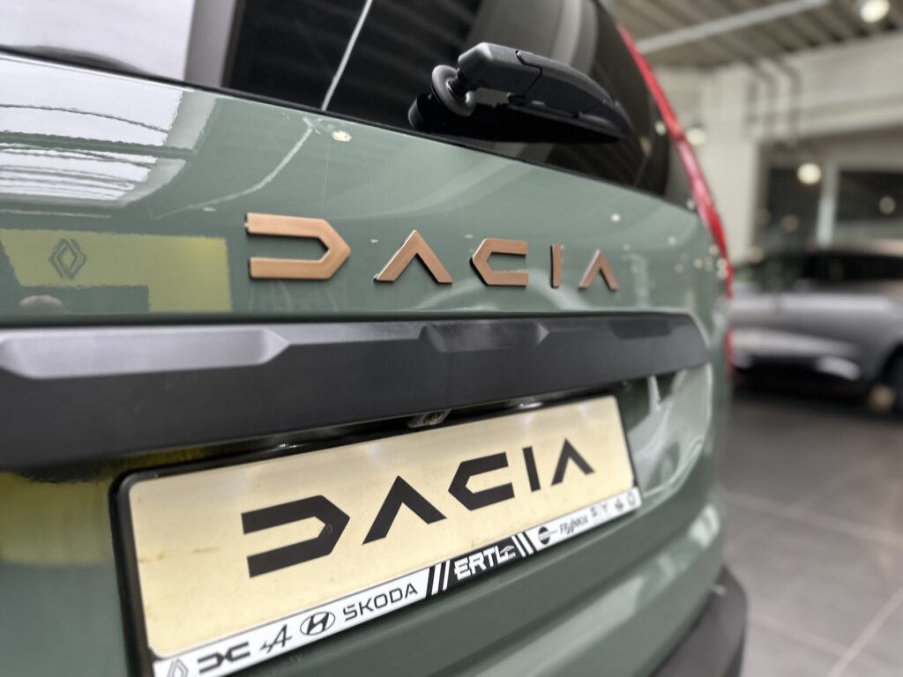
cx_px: 452
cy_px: 338
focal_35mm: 24
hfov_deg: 71.6
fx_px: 626
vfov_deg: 56.8
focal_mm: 6.86
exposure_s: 1/121
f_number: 1.78
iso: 100
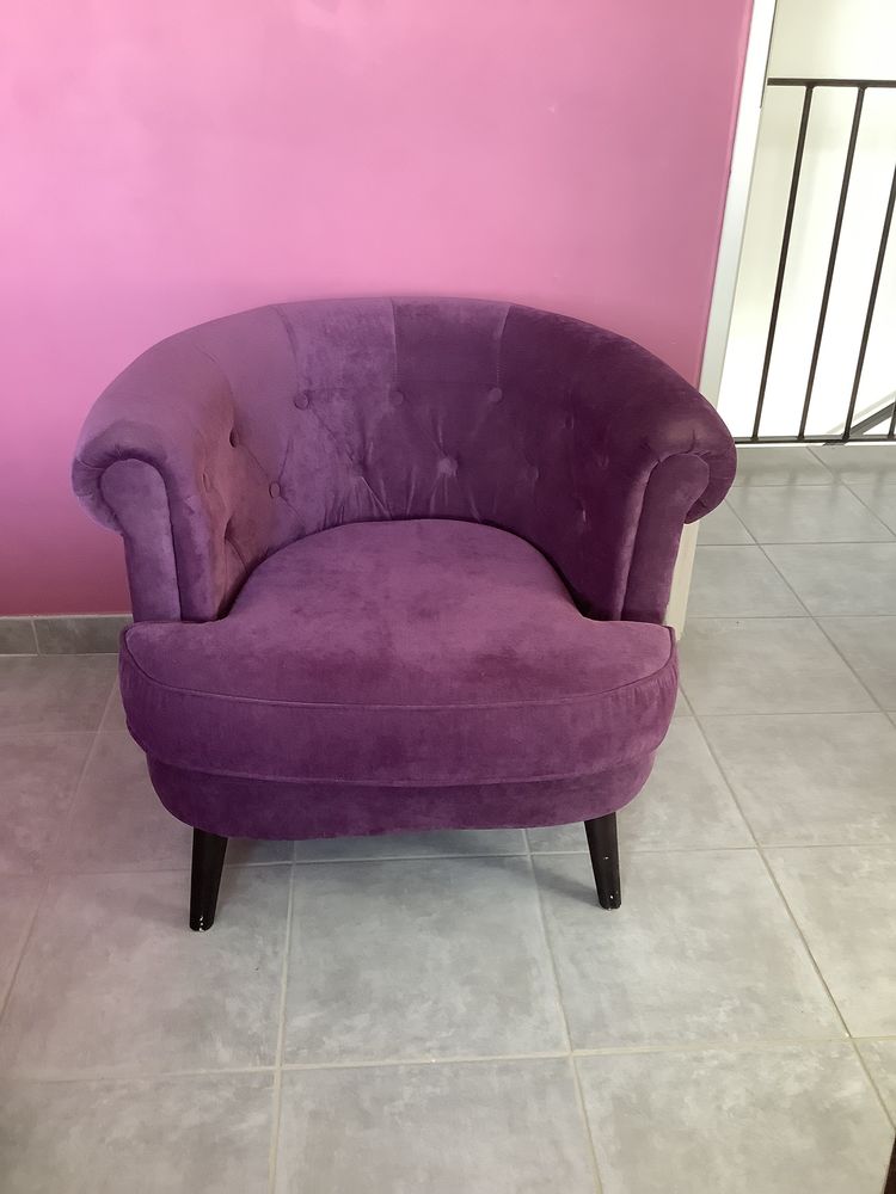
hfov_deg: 45.4
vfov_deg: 58.4
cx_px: 448
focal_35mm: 31
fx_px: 1070
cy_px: 597
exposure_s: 1/60
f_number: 2.4
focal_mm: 3.3
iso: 250
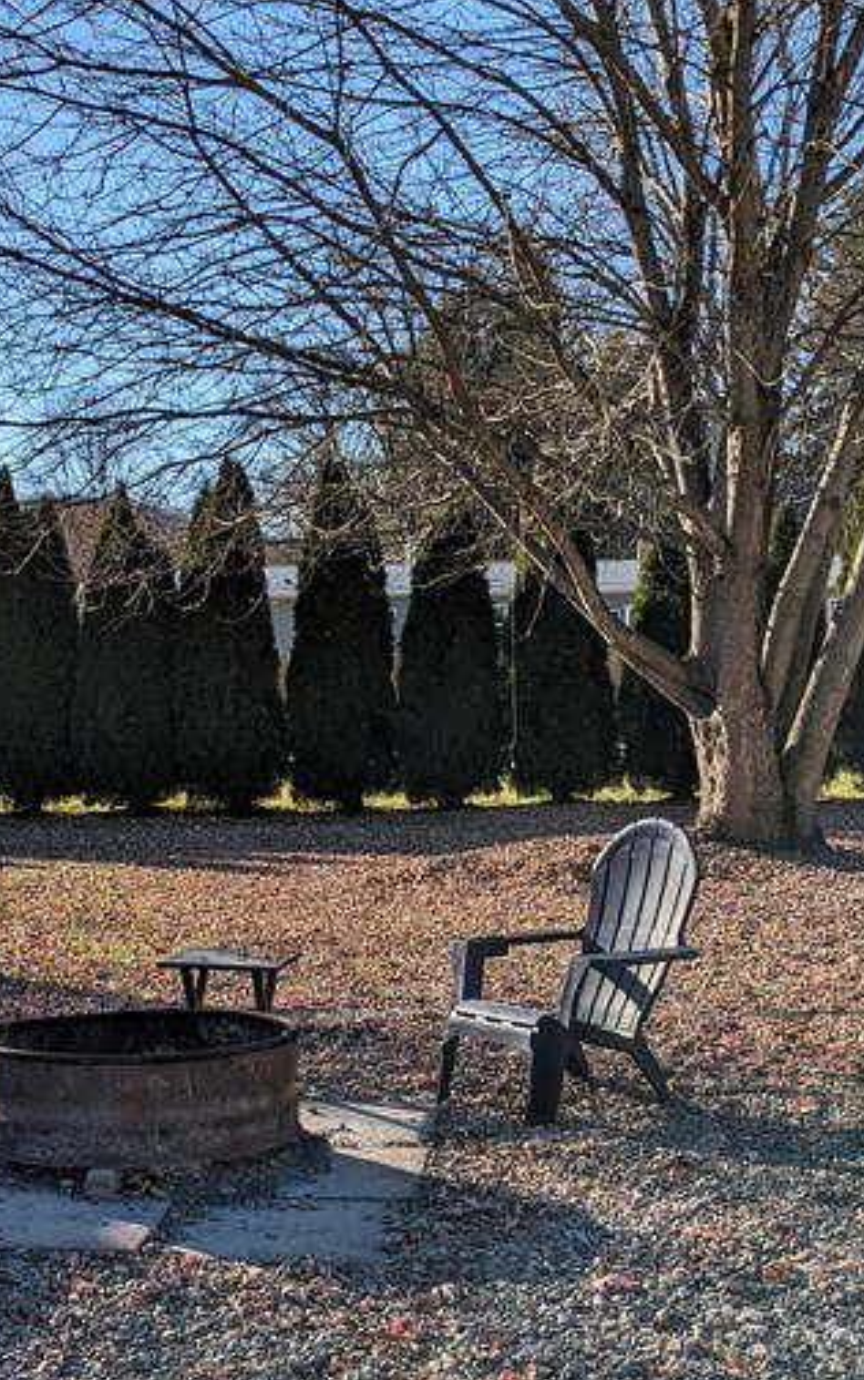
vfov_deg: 34.7
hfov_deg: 22.3
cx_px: 317
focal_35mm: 58
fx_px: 2183
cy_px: 948
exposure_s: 1/2924
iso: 53
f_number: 1.73
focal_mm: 4.38
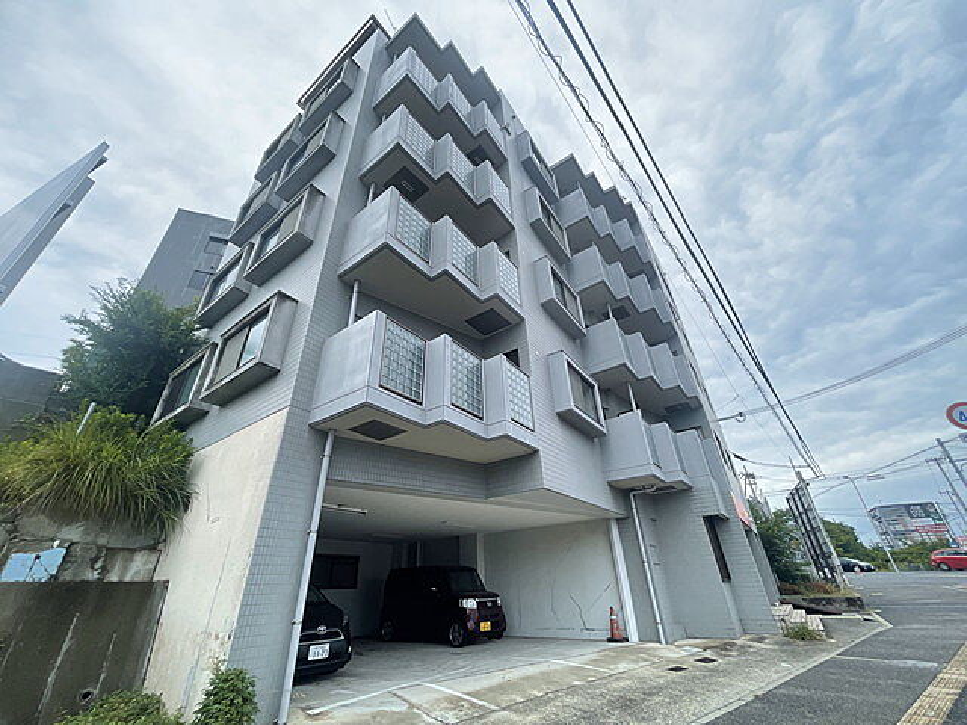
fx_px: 391
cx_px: 484
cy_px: 362
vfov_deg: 85.7
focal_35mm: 14
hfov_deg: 102.1
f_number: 2.4
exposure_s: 1/345
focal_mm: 1.55
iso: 25
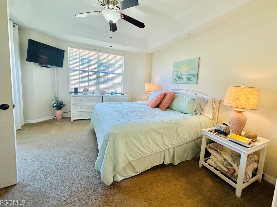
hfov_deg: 98.1
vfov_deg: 81.6
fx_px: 120
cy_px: 96
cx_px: 147
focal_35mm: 15
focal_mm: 2.22
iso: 100
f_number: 2.2
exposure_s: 1/120
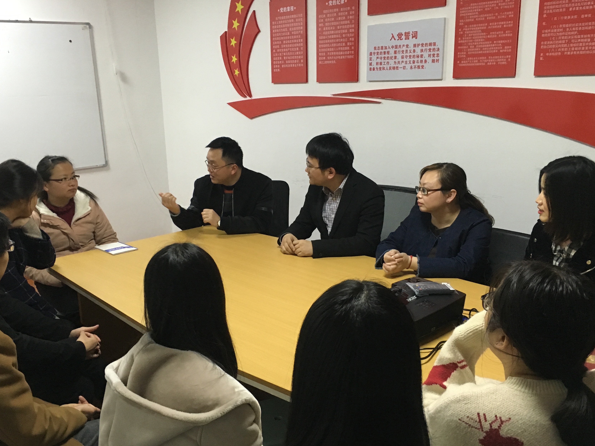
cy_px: 237
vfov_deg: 40.7
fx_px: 602
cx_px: 283
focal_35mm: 35
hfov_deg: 52.6
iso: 200
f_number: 2.2
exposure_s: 1/25
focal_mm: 4.15
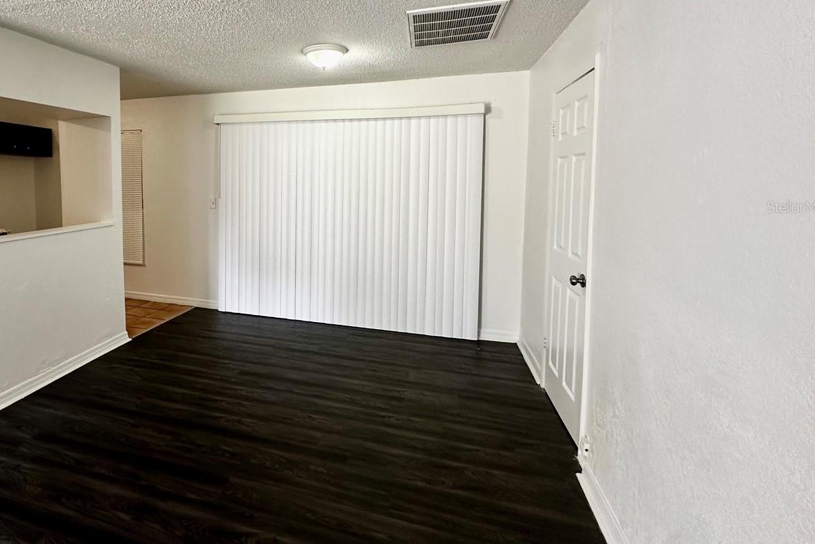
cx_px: 274
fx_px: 453
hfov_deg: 81.2
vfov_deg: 61.2
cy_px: 207
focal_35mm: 20
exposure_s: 1/60
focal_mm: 2.22
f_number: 2.2
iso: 200
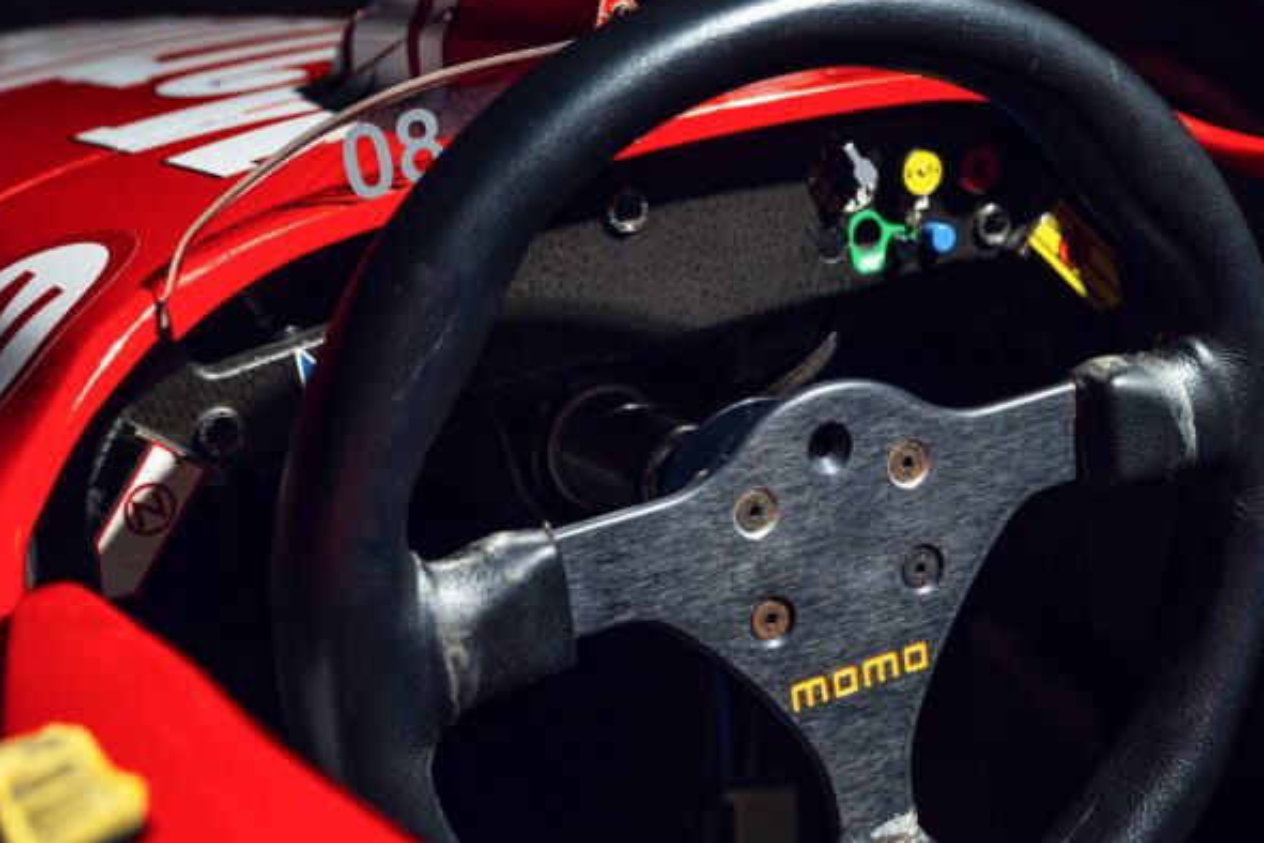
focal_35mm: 71
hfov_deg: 28.2
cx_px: 870
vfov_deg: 19.2
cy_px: 412
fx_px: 2493
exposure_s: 1/250
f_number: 5.6
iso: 100
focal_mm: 41
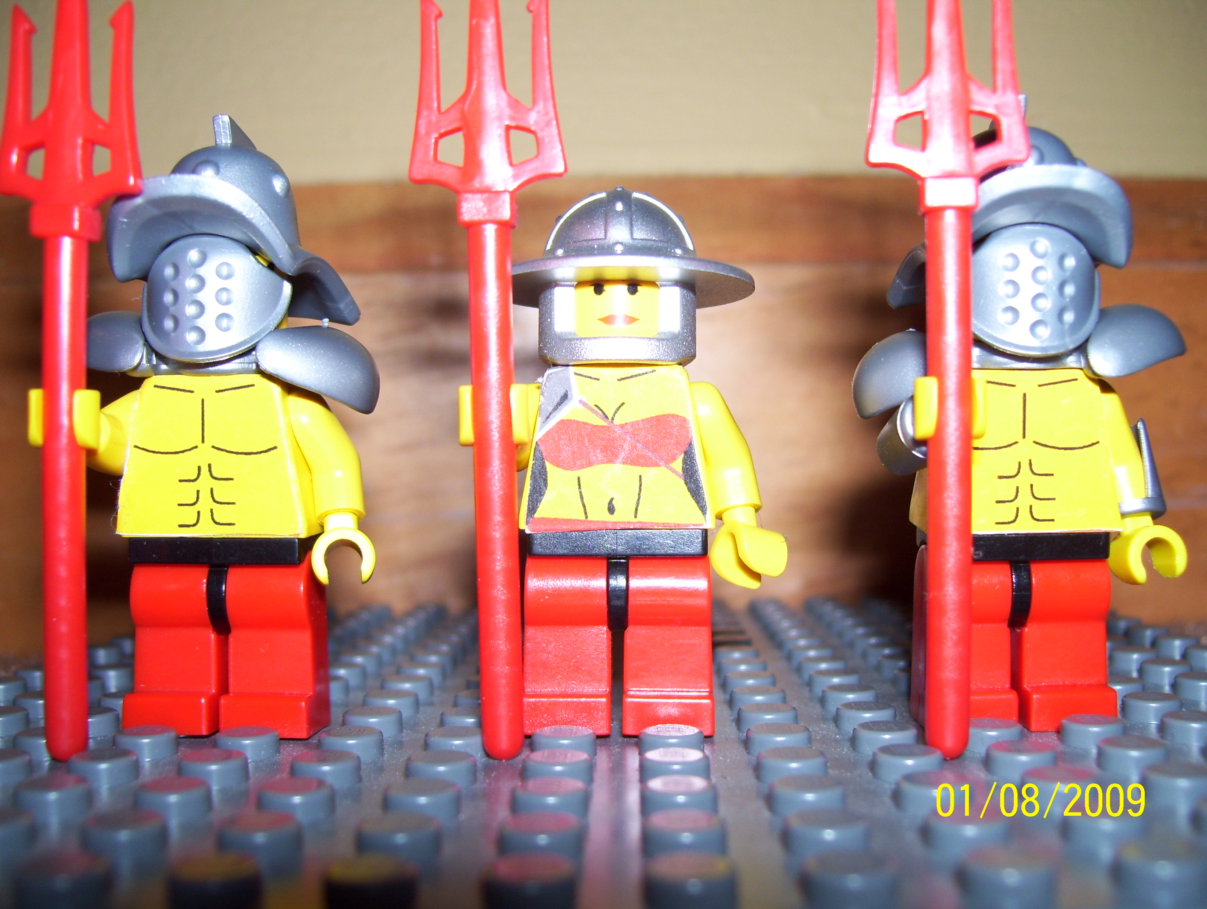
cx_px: 604
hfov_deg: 51.3
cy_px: 454
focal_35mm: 36
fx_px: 1257
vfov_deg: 39.7
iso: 80
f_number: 2.7
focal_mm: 6
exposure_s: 1/60
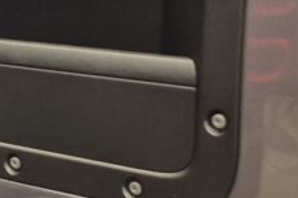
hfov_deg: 10.1
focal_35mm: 159
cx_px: -546
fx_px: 1314
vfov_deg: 8.6
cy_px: 1
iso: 125
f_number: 1.8
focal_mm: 5.4
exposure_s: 1/180
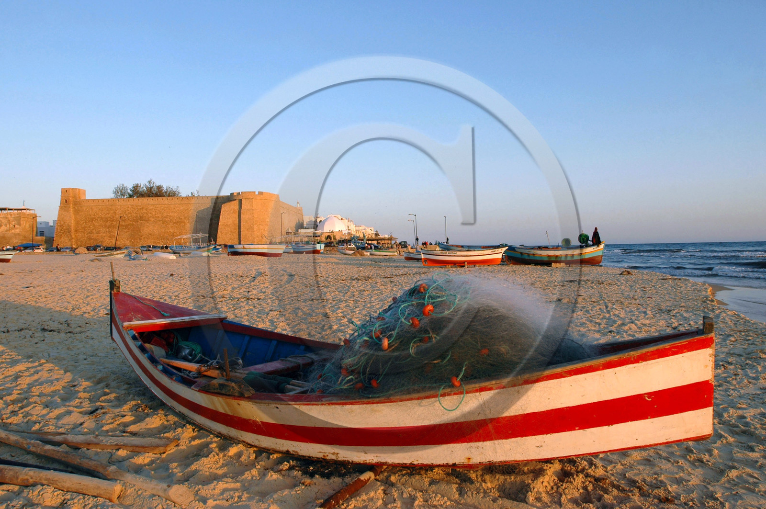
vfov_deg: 50.3
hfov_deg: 70.5
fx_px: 542
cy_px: 254
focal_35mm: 26
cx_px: 383
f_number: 8
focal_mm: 17
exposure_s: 1/160
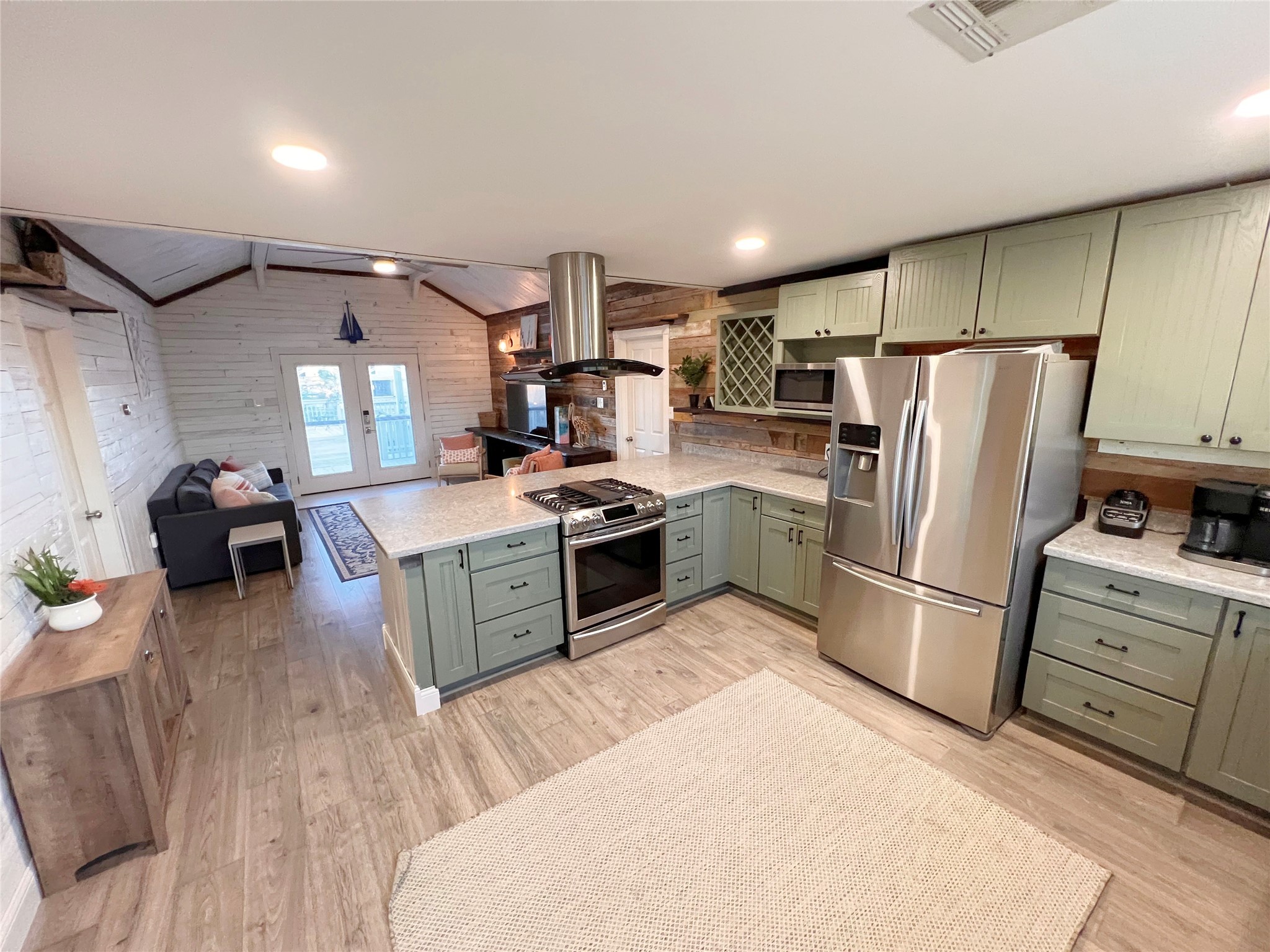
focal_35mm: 13
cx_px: 635
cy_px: 476
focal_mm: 1.57
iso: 400
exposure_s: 1/60
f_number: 1.8
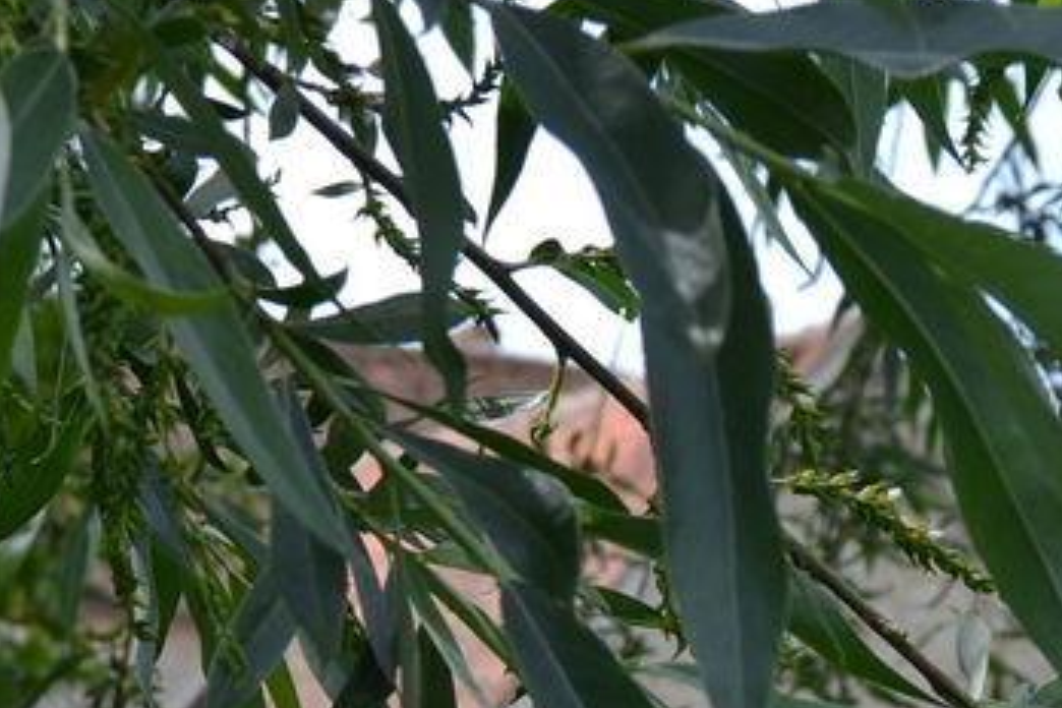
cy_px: 1135
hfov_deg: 12.6
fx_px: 4808
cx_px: 266
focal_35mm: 163
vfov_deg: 8.2
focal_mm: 28
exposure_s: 1/200
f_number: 7.1
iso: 100
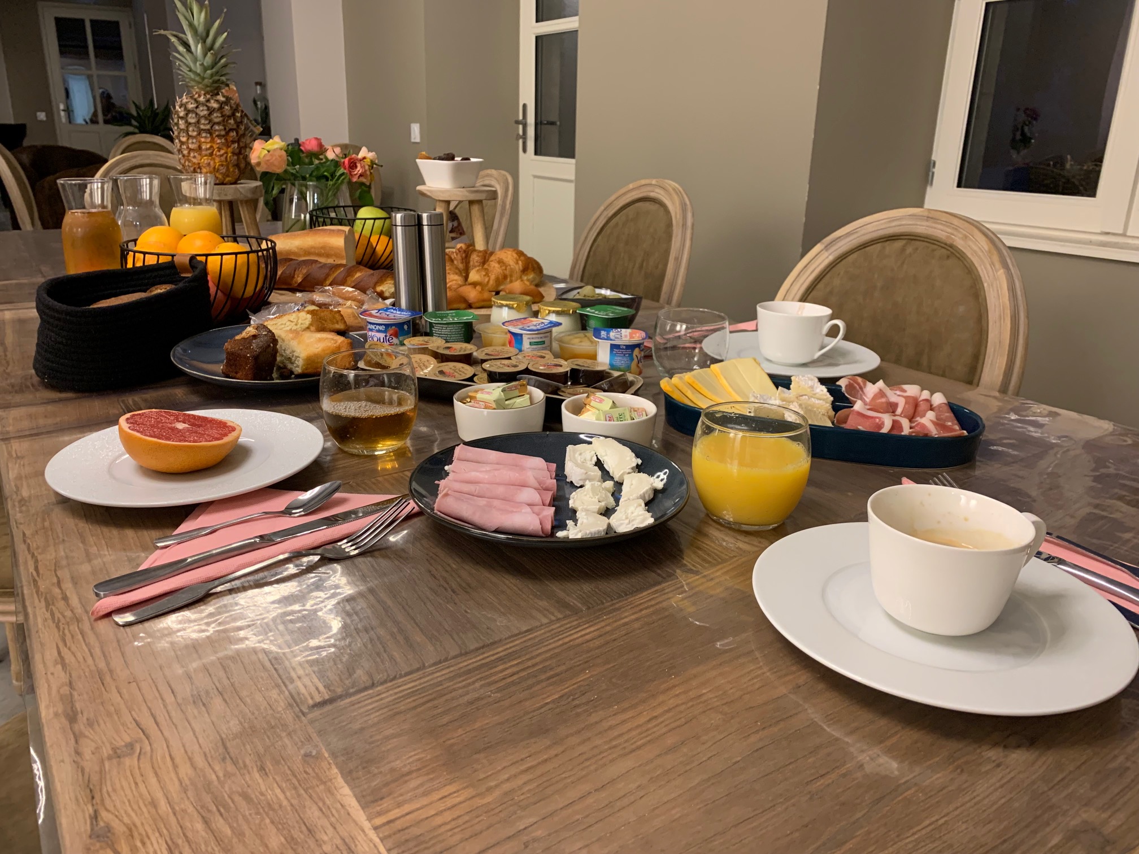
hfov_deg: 67.3
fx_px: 856
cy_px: 427
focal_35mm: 26
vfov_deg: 53.1
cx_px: 570
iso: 320
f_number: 1.8
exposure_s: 1/50
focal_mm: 4.25
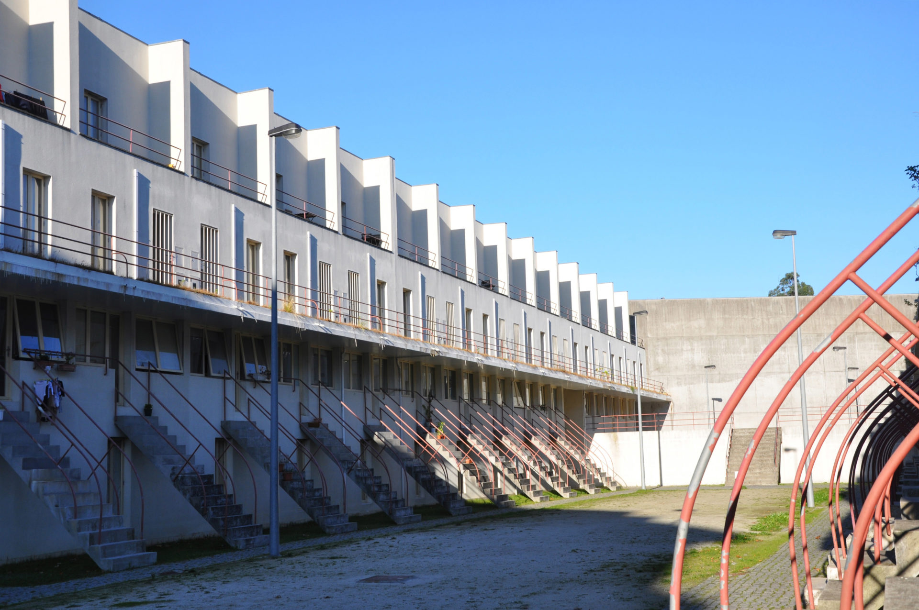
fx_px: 1071
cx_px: 460
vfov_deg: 31.8
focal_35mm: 42
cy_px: 305
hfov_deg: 46.5
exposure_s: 1/320
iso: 200
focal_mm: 28
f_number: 9
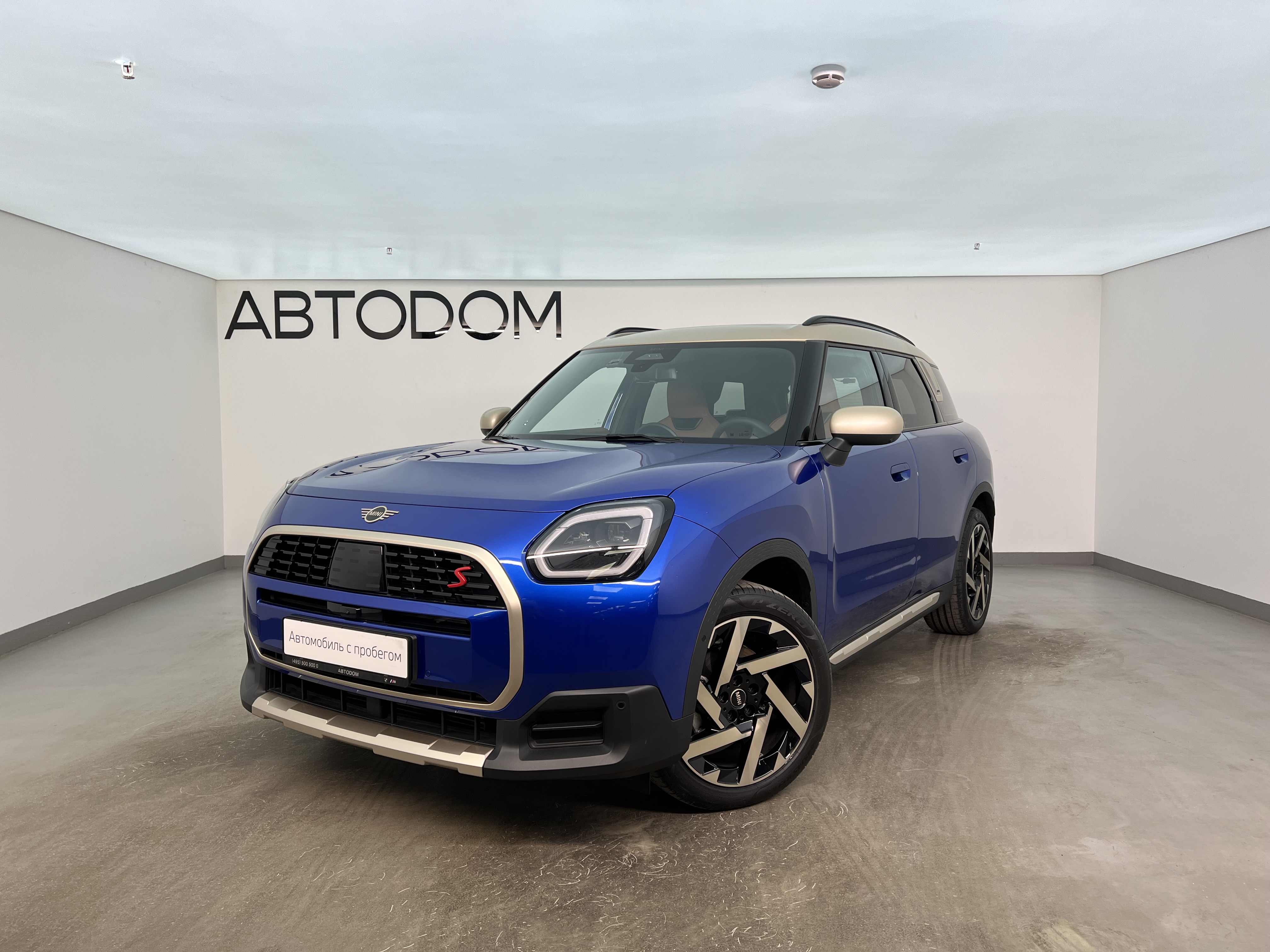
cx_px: 635
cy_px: 476
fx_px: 954
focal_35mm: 26
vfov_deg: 53.1
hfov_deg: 67.3
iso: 40
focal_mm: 5.7
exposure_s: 1/126
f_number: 1.5
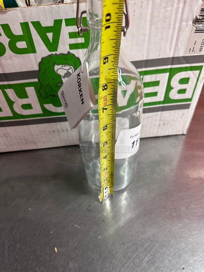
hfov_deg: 56.8
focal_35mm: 24
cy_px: 136
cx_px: 102
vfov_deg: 71.6
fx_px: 189
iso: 200
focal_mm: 6.86
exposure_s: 1/60
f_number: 1.78
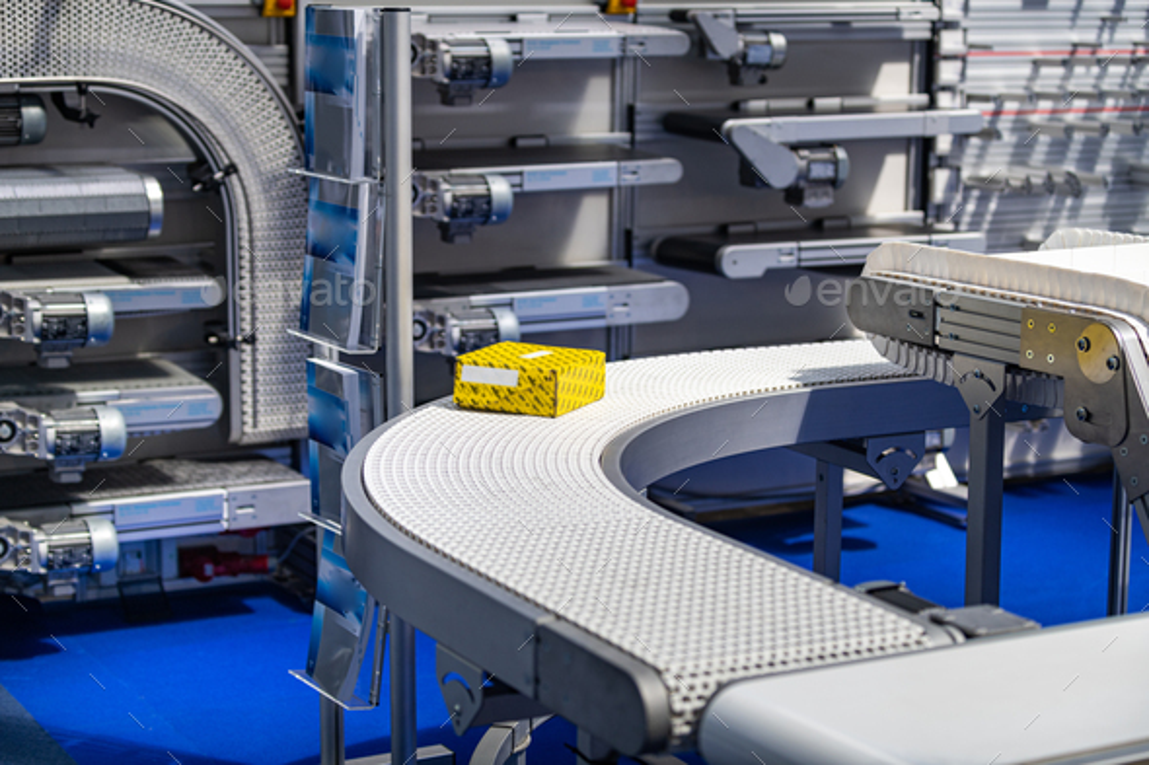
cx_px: 574
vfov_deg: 19.4
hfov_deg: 28.9
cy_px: 382
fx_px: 2233
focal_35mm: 70
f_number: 3.2
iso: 100
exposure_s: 1/320
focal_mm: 70
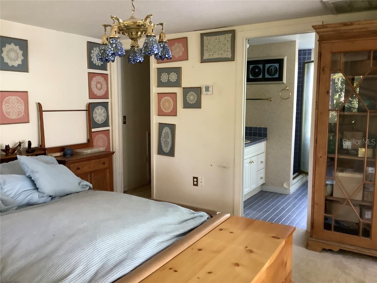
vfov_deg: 45.4
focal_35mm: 31
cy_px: 142
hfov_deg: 58.4
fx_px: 338
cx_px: 188
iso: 250
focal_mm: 3.3
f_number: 2.4
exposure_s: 1/40
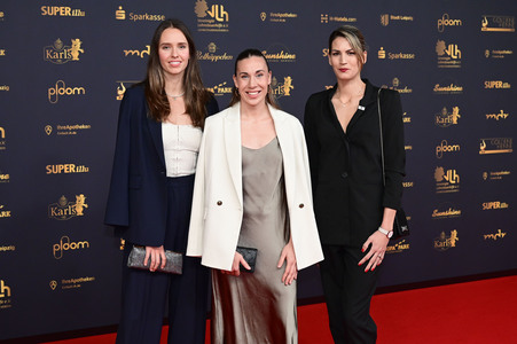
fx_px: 718
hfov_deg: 39.6
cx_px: 258
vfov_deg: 27.0
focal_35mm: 50
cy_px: 172
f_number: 5.6
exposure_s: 1/200
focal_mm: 50
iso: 2500
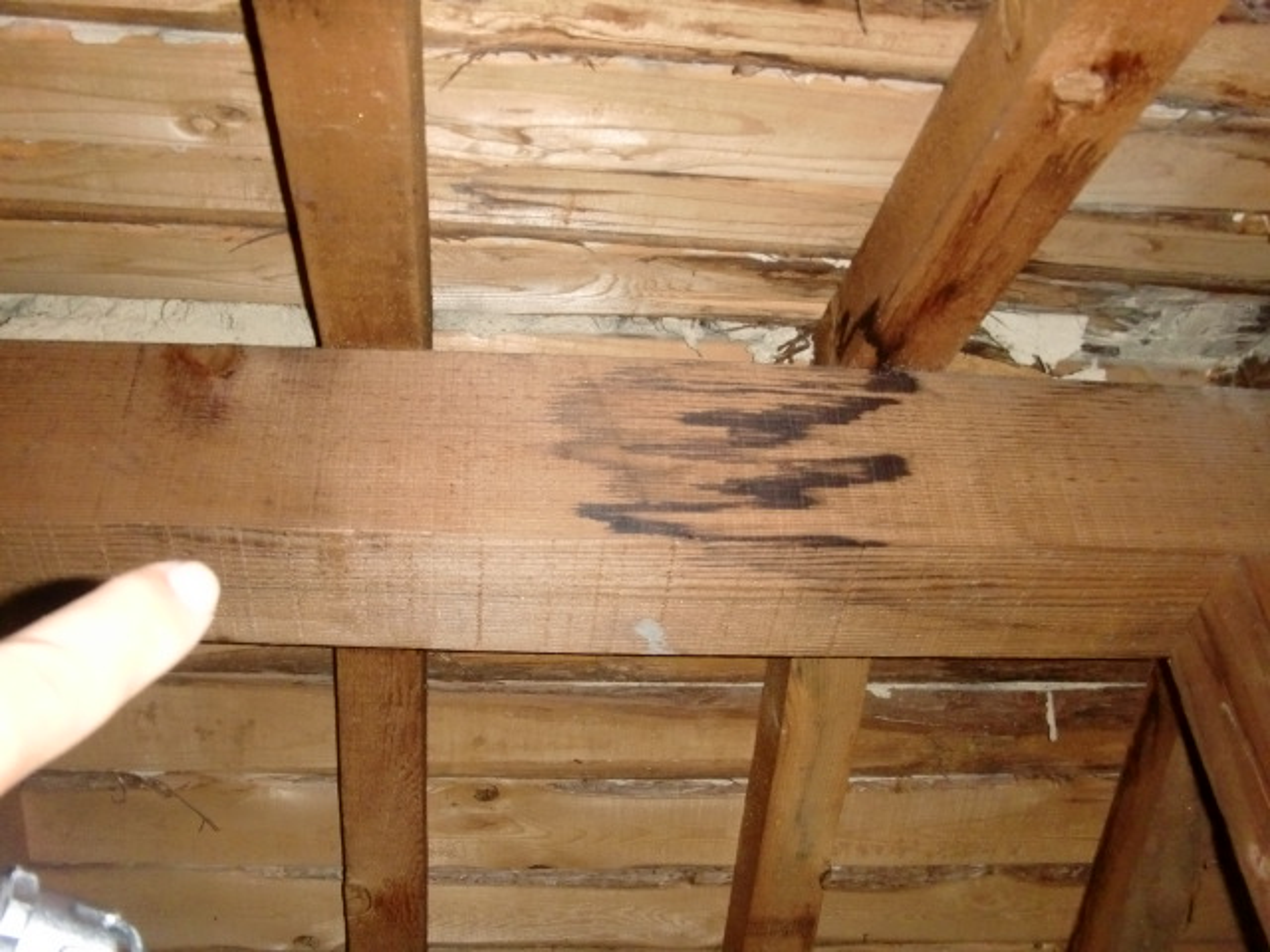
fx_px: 1394
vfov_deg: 37.7
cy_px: 476
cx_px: 635
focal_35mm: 38
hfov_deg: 49.0
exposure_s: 1/40
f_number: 3.9
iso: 400
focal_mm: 6.66
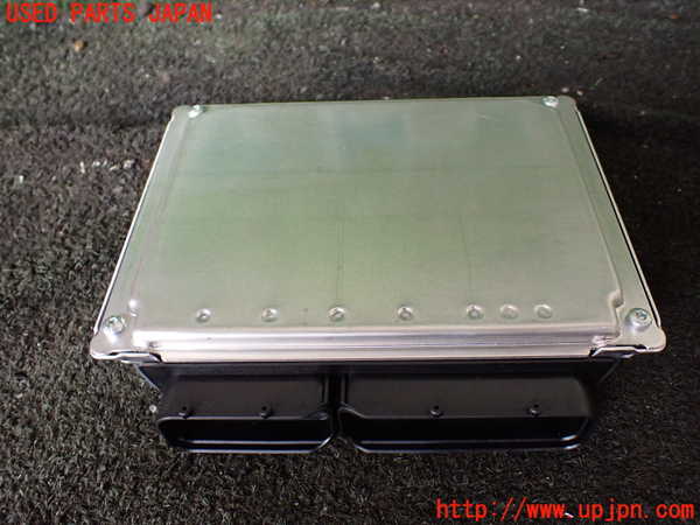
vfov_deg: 46.8
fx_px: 607
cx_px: 350
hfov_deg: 60.0
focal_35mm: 30
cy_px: 262
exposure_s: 1/125
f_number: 2.3
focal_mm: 5.4
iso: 500
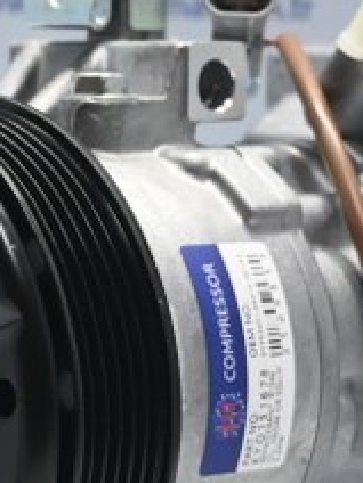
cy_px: 339
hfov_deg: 9.6
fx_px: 2167
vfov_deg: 12.7
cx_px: 96
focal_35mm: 155
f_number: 5.6
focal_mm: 38
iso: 1600
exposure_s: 1/60
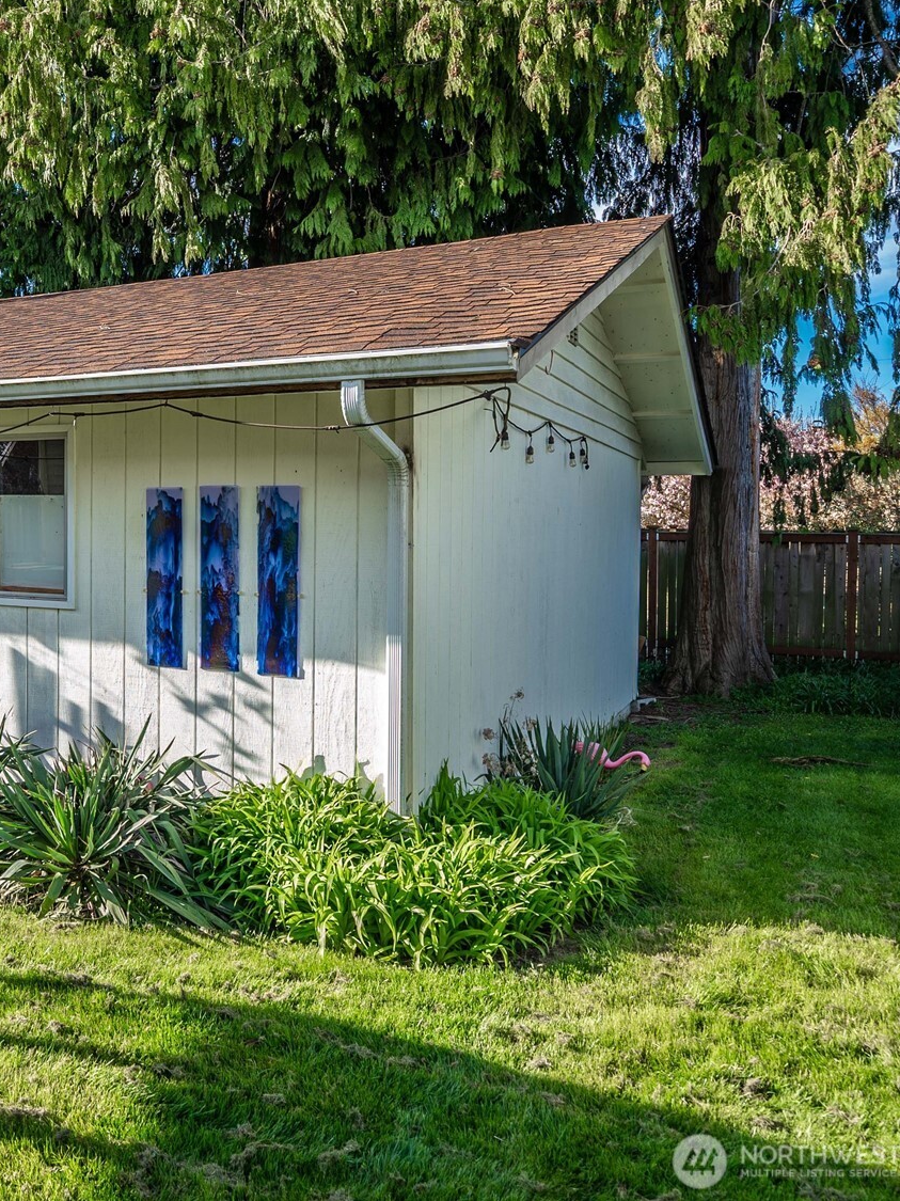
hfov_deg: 42.5
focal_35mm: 29
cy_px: 598
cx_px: 28
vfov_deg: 61.7
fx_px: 1006
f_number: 7.1
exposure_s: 1/40
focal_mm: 20
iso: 80
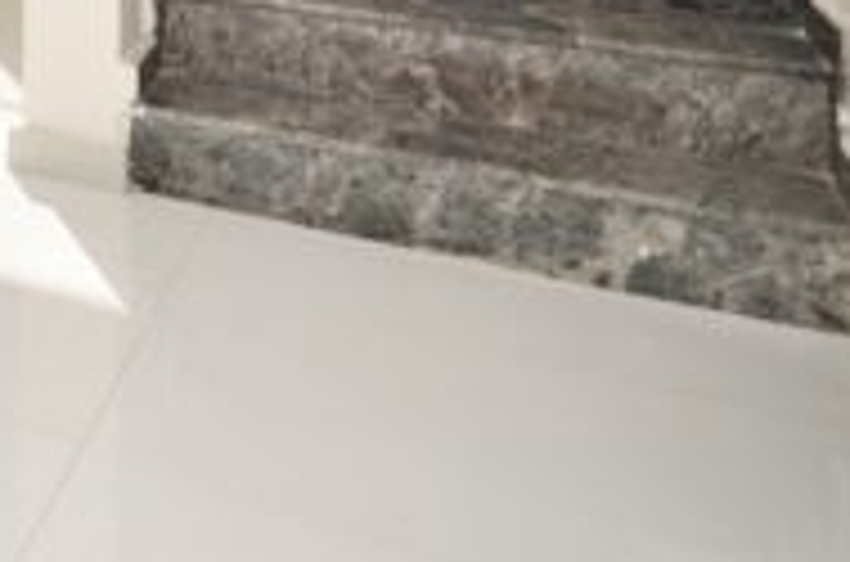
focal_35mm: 56
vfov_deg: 19.5
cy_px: -378
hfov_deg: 23.9
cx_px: -560
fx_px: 1319
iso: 100
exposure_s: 1/200
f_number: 7.1
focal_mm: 10
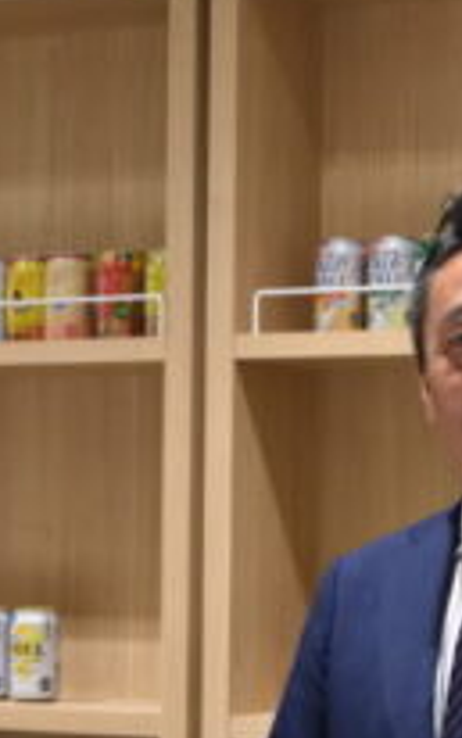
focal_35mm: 119
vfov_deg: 17.3
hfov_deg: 10.9
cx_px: 501
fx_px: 2394
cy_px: 613
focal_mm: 32
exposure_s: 1/60
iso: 800
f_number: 4.5
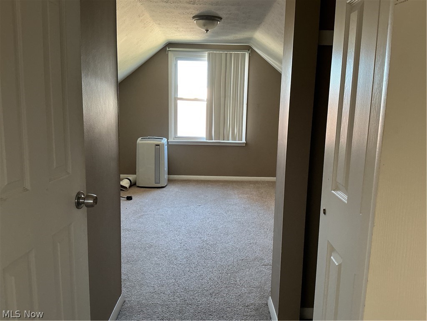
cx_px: 214
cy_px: 160
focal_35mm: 29
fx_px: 358
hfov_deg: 61.7
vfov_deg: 48.2
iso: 125
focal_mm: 3
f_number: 1.8
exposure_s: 1/60
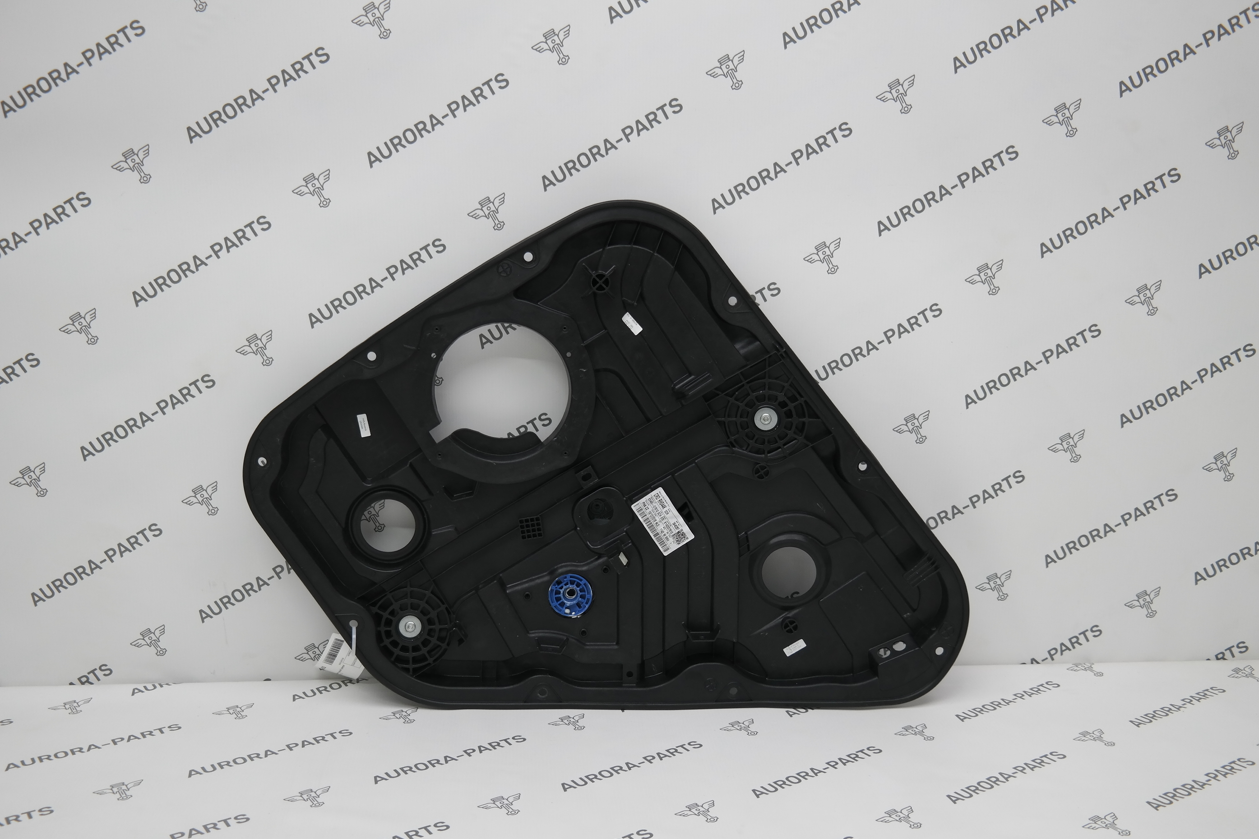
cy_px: 429
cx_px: 611
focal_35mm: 32
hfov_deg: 58.7
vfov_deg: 41.1
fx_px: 1119
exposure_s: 1/80
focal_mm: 20
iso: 200
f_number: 3.5
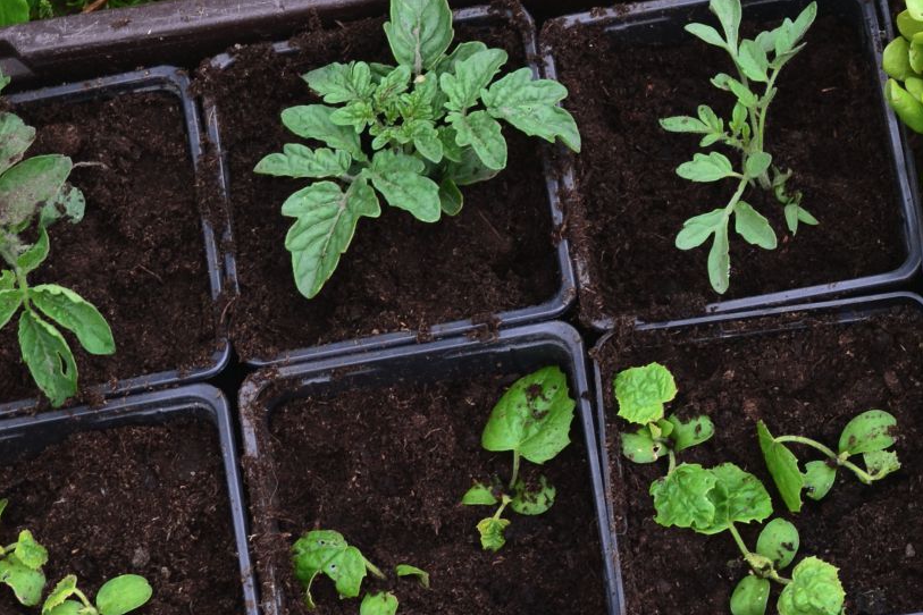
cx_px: 825
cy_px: 482
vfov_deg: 10.6
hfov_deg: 15.7
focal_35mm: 129
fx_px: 3313
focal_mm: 35
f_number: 7.1
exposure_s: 1/40
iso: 400
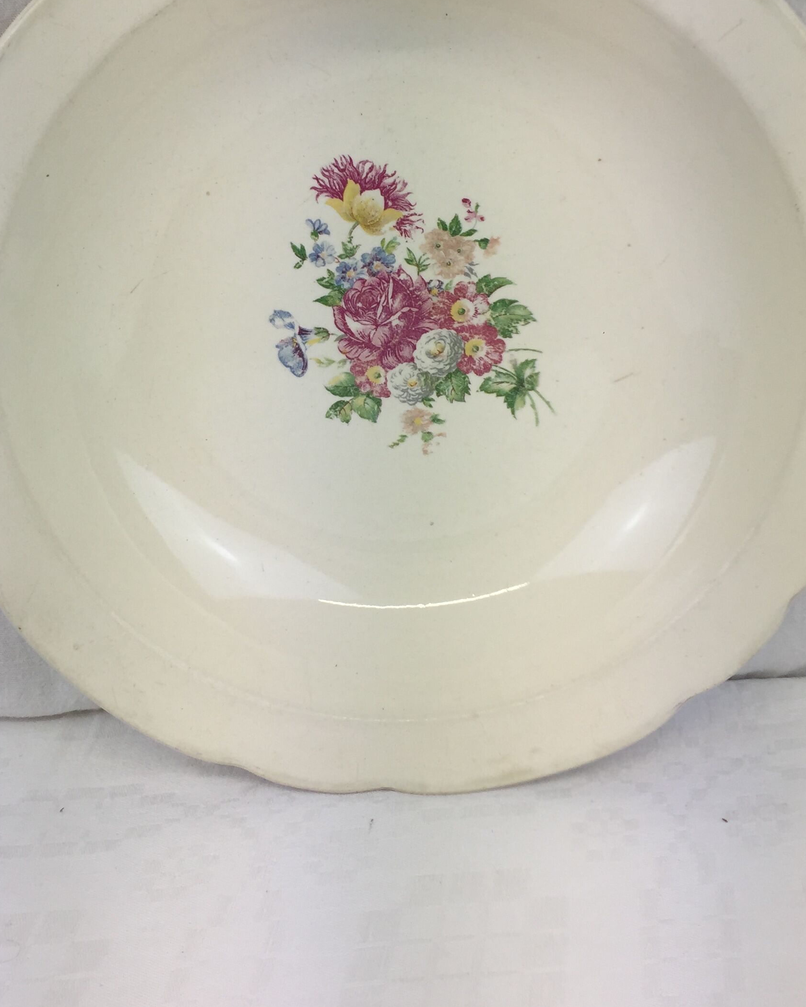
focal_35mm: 44
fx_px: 1312
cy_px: 346
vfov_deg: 41.5
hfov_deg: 34.1
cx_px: 345
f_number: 2.2
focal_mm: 4.15
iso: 32
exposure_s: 1/302
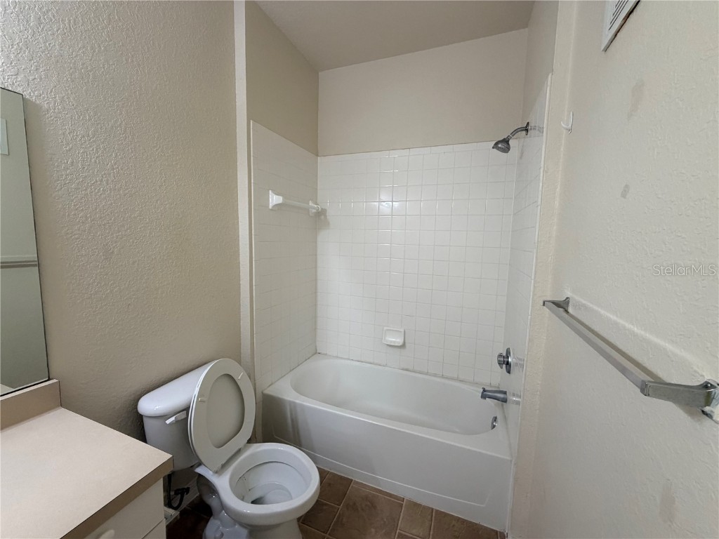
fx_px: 291
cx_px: 360
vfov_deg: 85.7
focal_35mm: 14
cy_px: 270
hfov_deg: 102.1
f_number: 2.2
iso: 320
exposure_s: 1/120
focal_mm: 2.22
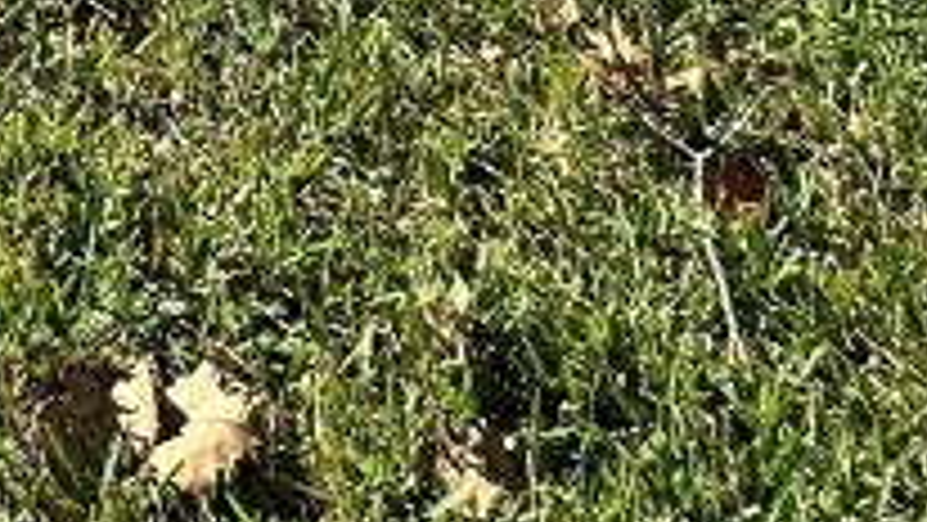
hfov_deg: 21.7
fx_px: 1869
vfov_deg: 10.7
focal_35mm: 76
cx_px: -572
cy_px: -1048
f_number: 2.2
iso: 50
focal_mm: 2.22
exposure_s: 1/1052
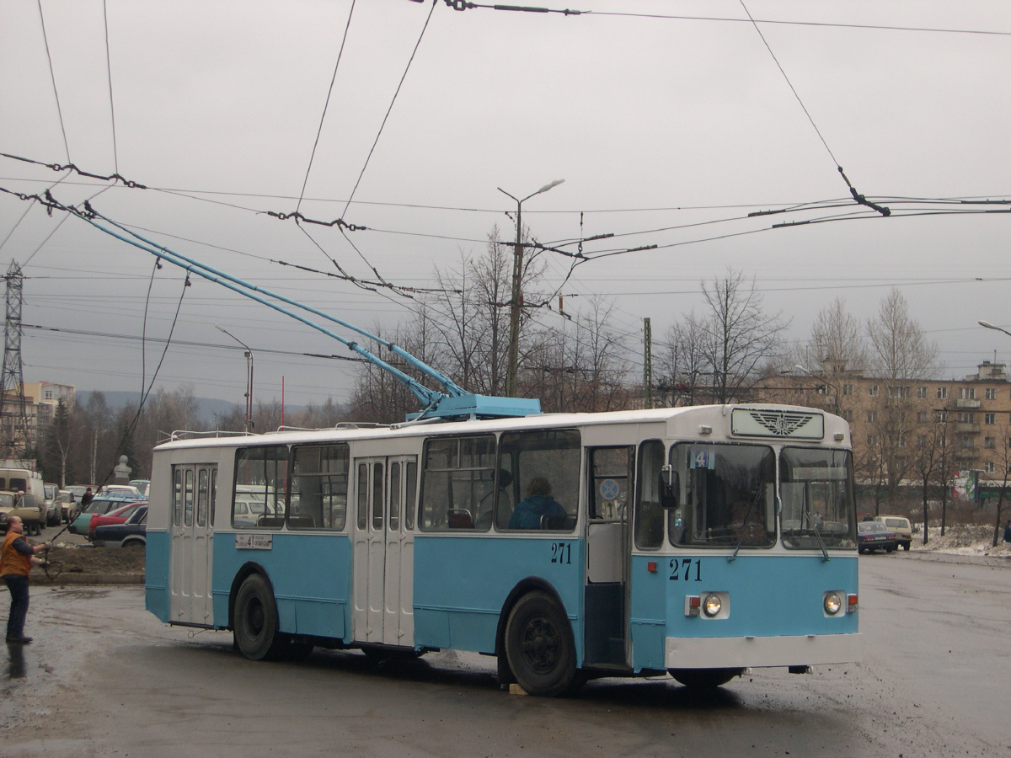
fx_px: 1957
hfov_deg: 29.0
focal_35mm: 67
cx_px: 506
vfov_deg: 21.9
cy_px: 379
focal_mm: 14.2
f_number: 3.7
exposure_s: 1/244
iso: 100
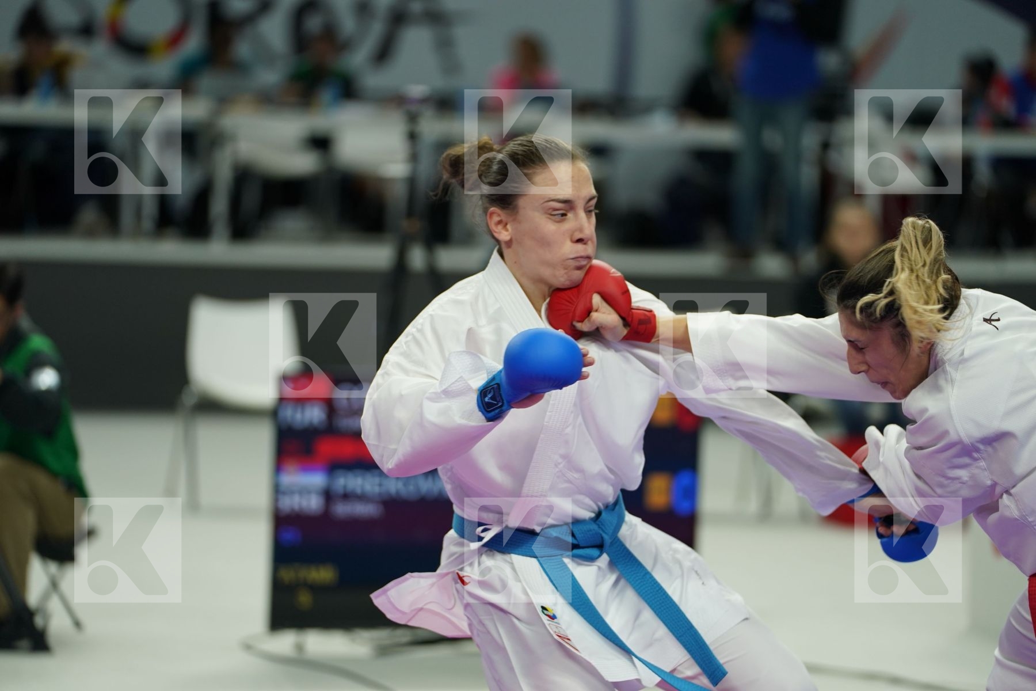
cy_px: 346
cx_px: 518
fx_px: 4547
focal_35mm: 158
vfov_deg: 8.7
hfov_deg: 13.0
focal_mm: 158
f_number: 2.8
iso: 800
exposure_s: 1/1000
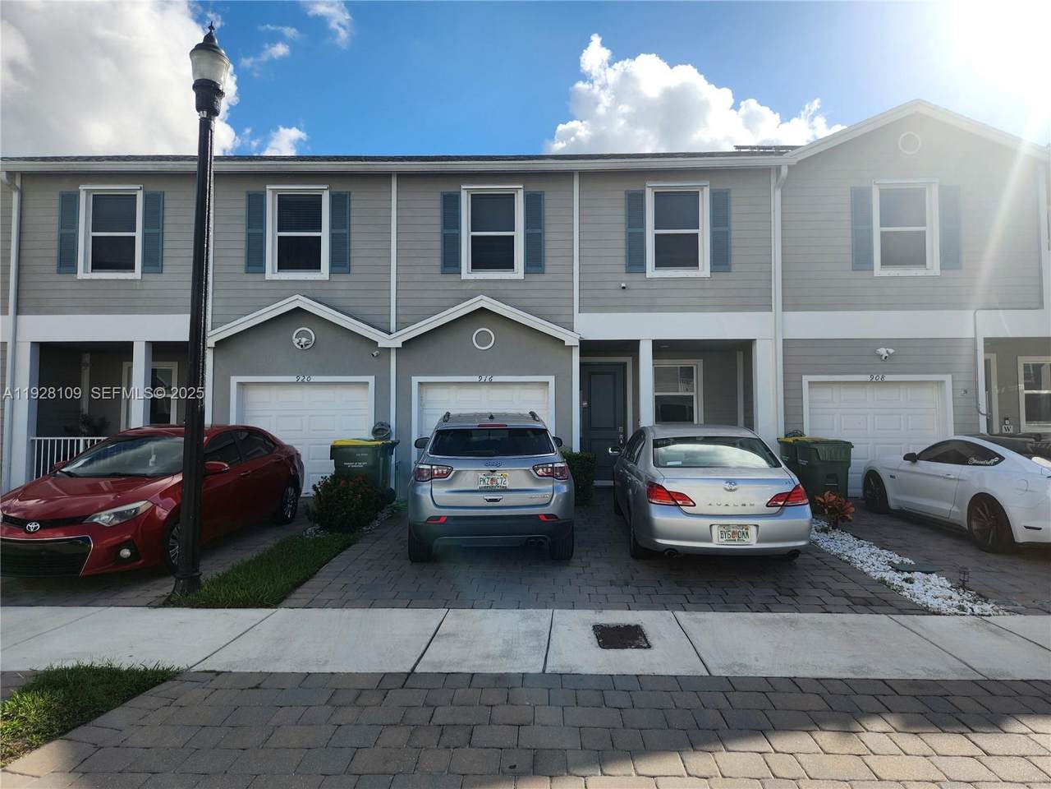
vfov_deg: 58.9
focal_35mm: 23
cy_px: 394
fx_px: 698
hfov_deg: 73.9
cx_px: 526
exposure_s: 1/2099
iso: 20
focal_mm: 5.4
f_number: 1.8
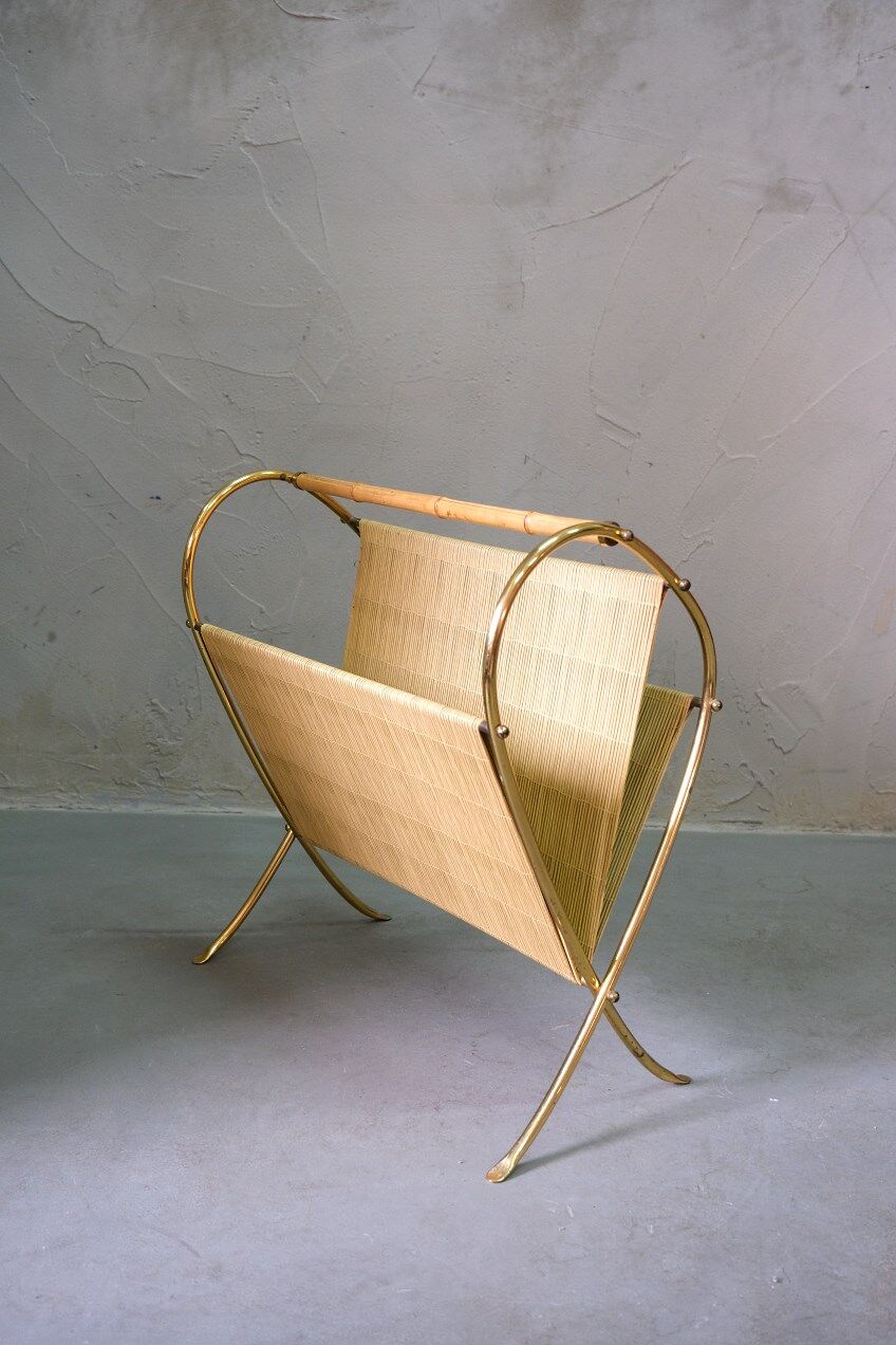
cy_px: 672
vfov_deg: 54.4
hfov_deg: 37.9
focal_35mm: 35
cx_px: 448
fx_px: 1307
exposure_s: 1/34
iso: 1250
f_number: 4
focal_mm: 23.5
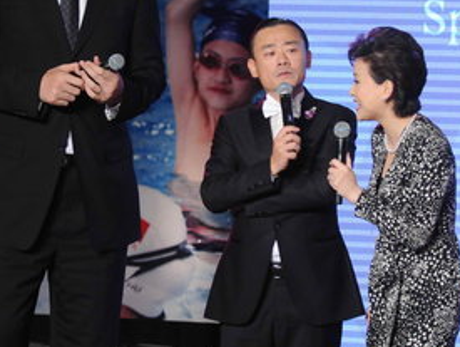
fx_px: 3593
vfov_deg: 5.5
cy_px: 170
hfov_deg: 7.3
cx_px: 207
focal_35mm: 270
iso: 800
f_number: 4
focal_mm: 86
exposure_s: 1/200
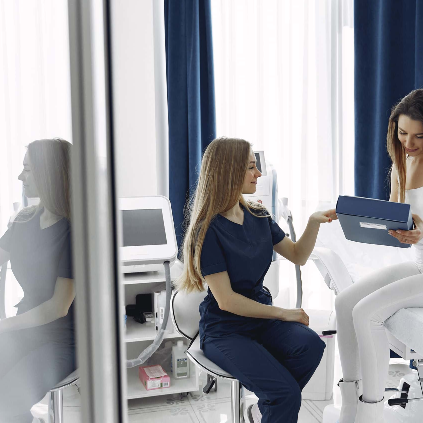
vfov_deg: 37.6
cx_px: 255
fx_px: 622
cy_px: 213
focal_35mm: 45
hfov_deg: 37.4
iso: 640
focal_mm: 35
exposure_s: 1/800
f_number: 2.8
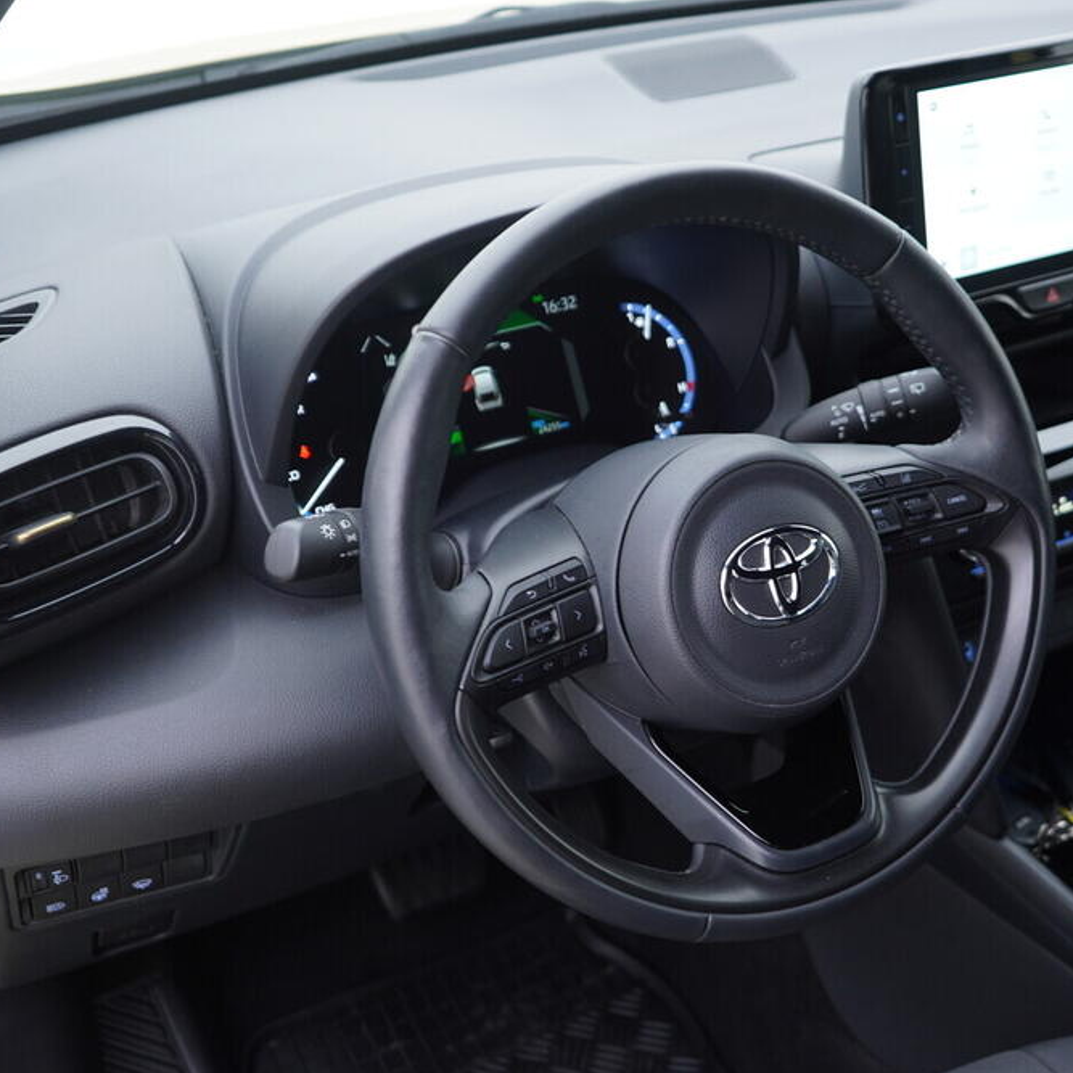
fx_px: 1648
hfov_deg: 35.8
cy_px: 533
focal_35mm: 47
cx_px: 677
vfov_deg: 36.1
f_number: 2.8
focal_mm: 24
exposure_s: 1/40
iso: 160
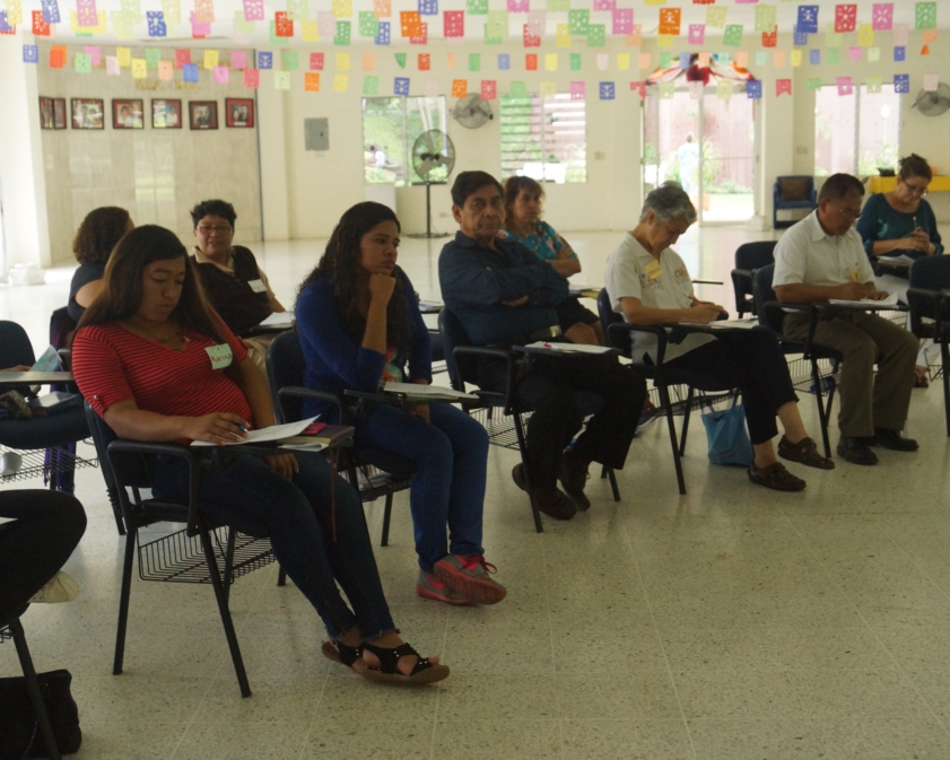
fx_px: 1350
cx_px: 468
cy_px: 385
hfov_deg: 38.8
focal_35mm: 48
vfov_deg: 31.5
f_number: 5
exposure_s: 1/80
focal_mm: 28
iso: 1600
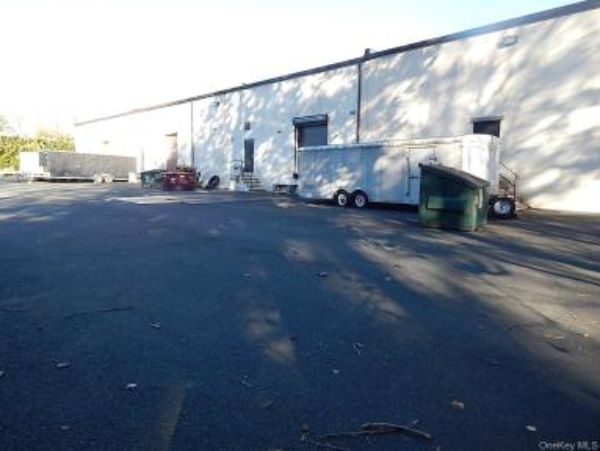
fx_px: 416
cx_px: 288
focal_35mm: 24
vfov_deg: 56.9
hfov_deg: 71.5
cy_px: 218
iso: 125
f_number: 3
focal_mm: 4
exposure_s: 1/320
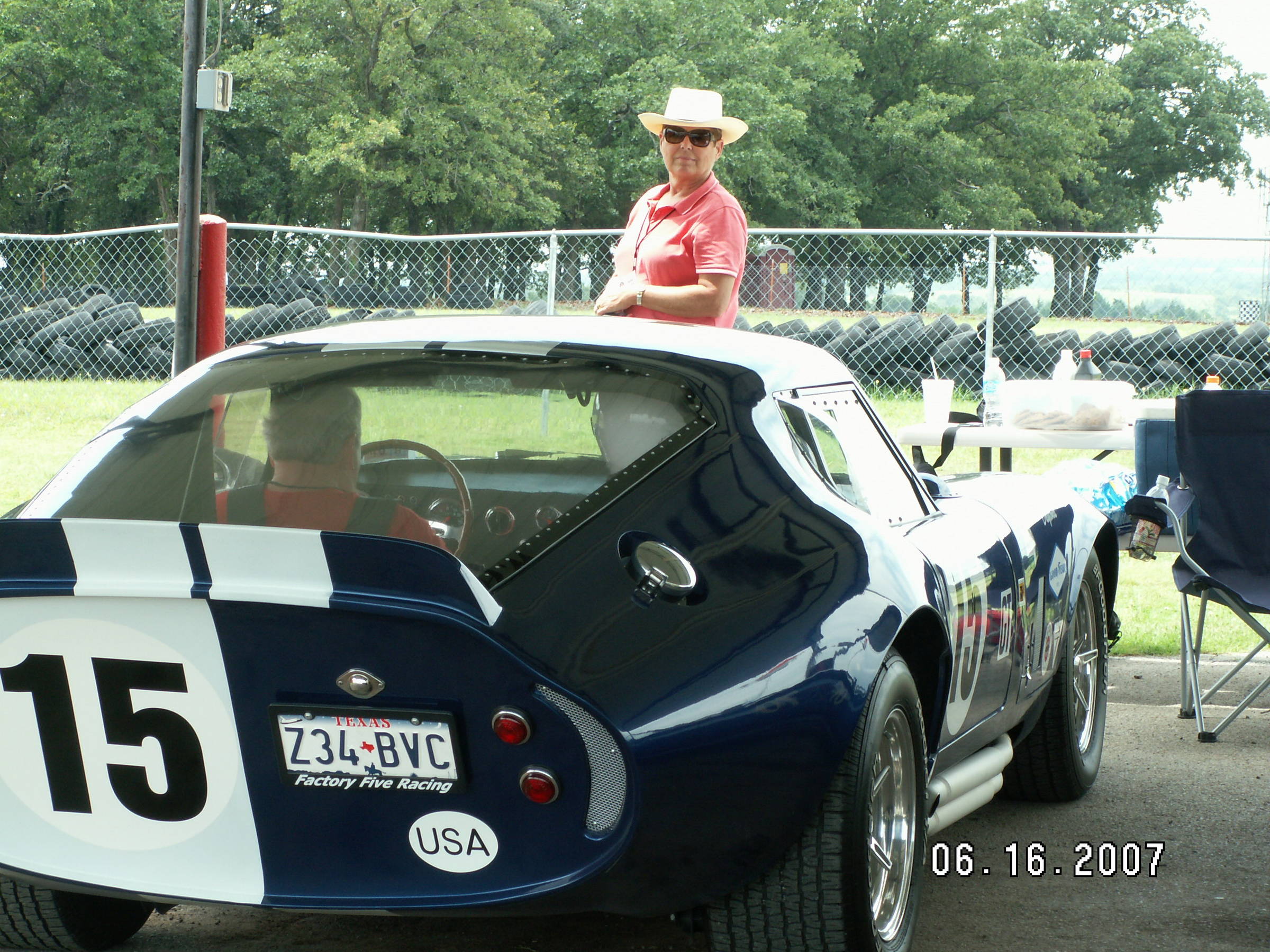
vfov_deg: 14.1
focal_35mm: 105
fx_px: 3852
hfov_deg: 18.7
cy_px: 476
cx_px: 635
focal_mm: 17.23
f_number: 6.3
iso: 50
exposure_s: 1/40
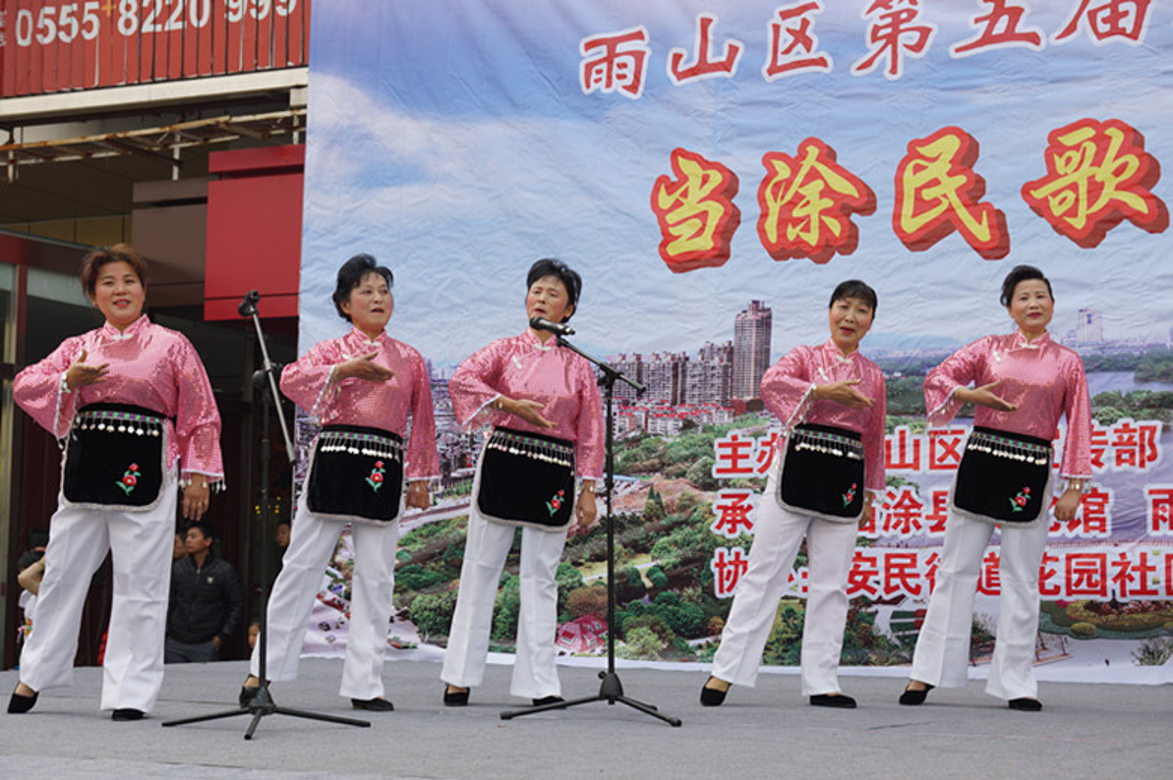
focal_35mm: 60
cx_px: 586
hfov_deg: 33.4
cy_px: 390
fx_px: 1954
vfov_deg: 22.6
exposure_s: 1/125
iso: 100
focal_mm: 40
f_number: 4.5
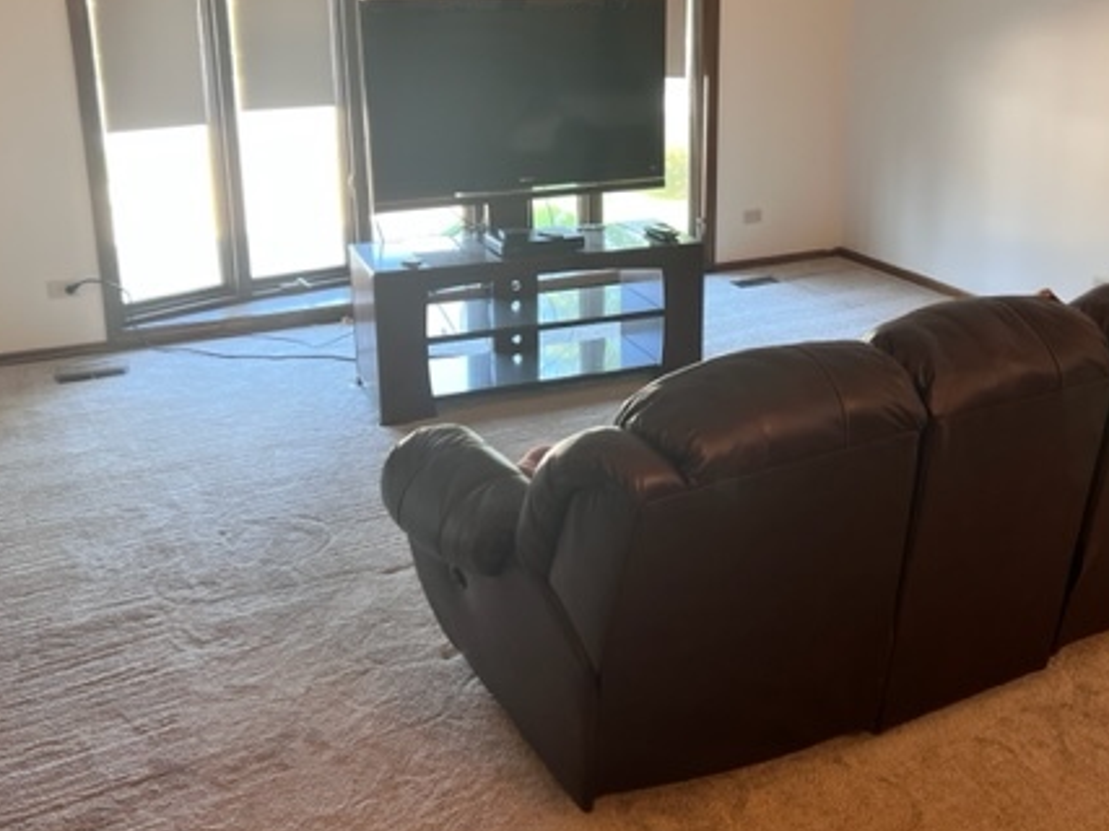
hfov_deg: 47.5
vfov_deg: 36.5
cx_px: 688
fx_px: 1249
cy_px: 283
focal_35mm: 39
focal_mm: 5.7
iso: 64
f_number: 1.5
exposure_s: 1/60
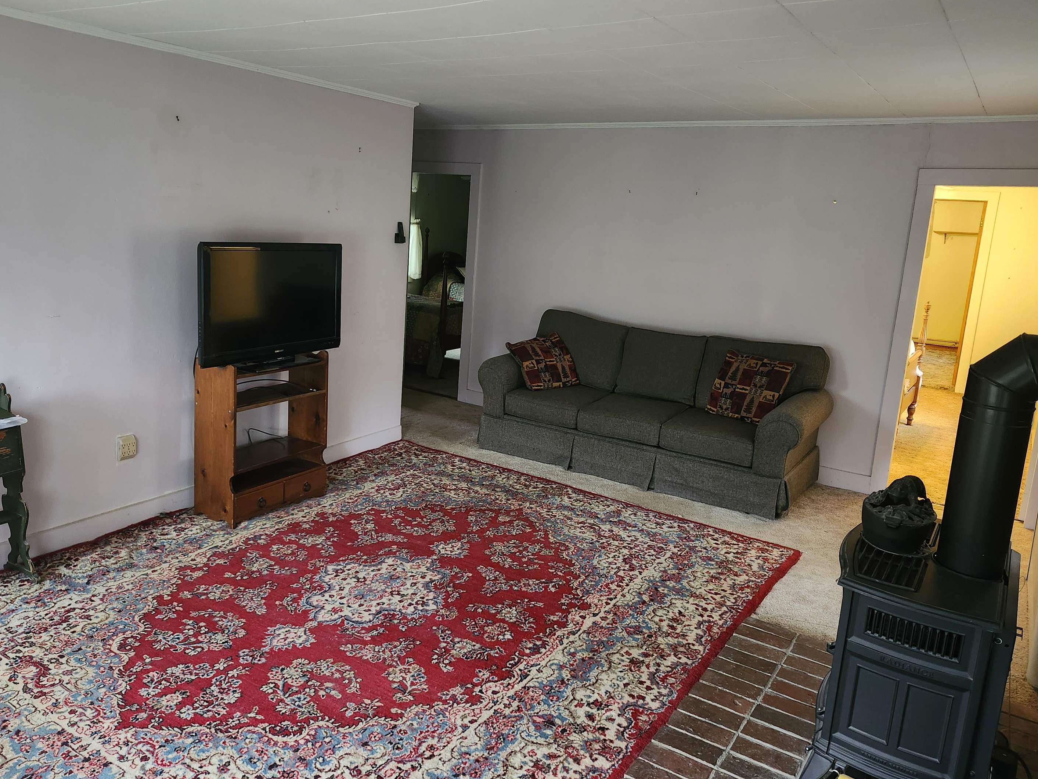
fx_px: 750
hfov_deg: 69.3
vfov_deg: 54.9
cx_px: 482
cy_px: 372
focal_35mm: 25
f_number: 1.8
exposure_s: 1/24
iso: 640
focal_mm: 5.54
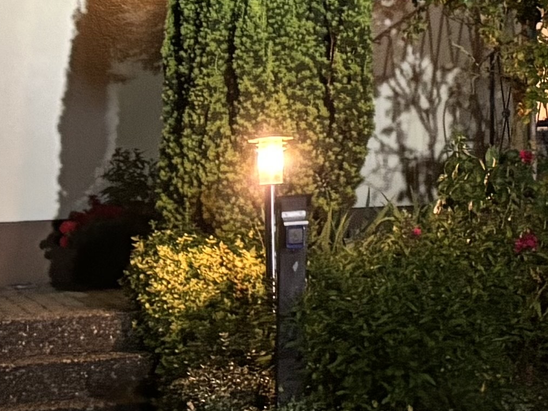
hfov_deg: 12.9
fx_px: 2312
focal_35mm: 146
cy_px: -507
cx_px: 798
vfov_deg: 9.3
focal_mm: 5.96
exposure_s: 1/35
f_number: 1.6
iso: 500
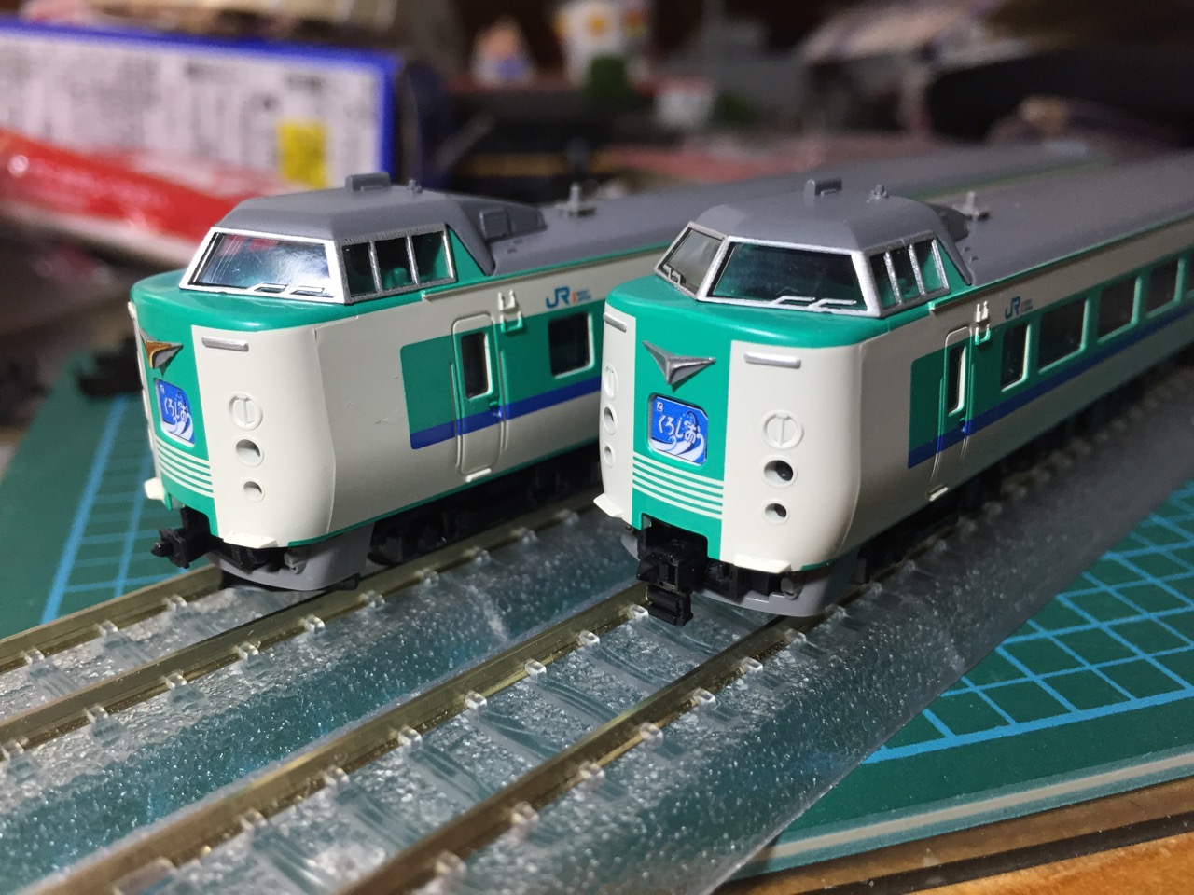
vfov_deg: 48.2
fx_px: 1000
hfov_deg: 61.7
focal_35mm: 29
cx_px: 597
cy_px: 448
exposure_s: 1/30
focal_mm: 4.15
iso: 40
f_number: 2.2
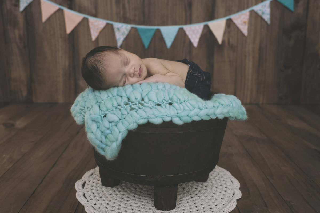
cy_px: 106
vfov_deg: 37.8
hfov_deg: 54.5
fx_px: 311
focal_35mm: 35
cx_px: 160
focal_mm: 35
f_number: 4.5
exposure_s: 1/250
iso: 640
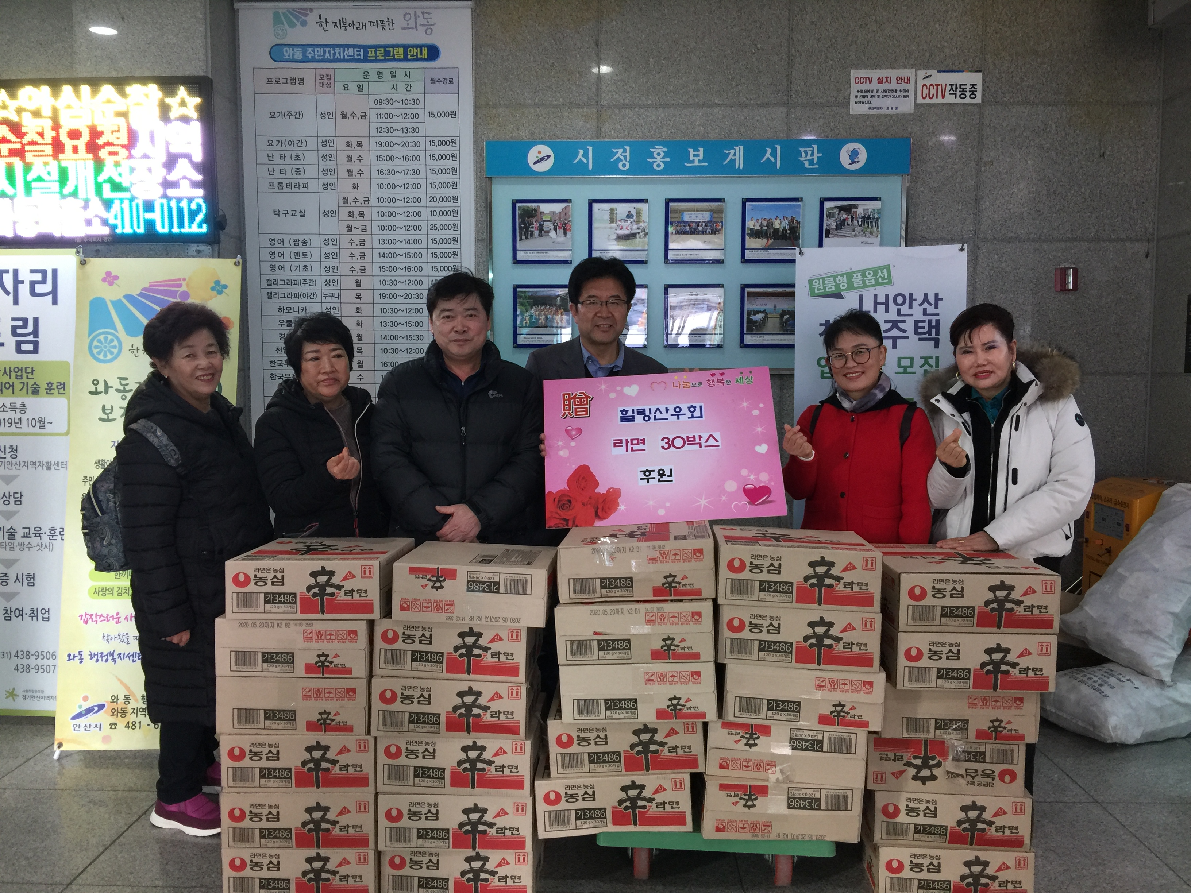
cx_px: 596
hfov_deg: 61.7
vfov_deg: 48.2
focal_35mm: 29
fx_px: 998
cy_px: 446
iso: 50
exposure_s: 1/15
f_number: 2.2
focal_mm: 4.15
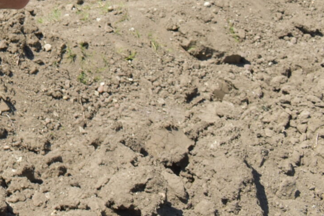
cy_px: -162
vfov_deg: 9.8
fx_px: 1195
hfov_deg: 14.3
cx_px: -188
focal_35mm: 133
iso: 200
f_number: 9
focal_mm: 25
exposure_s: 1/320
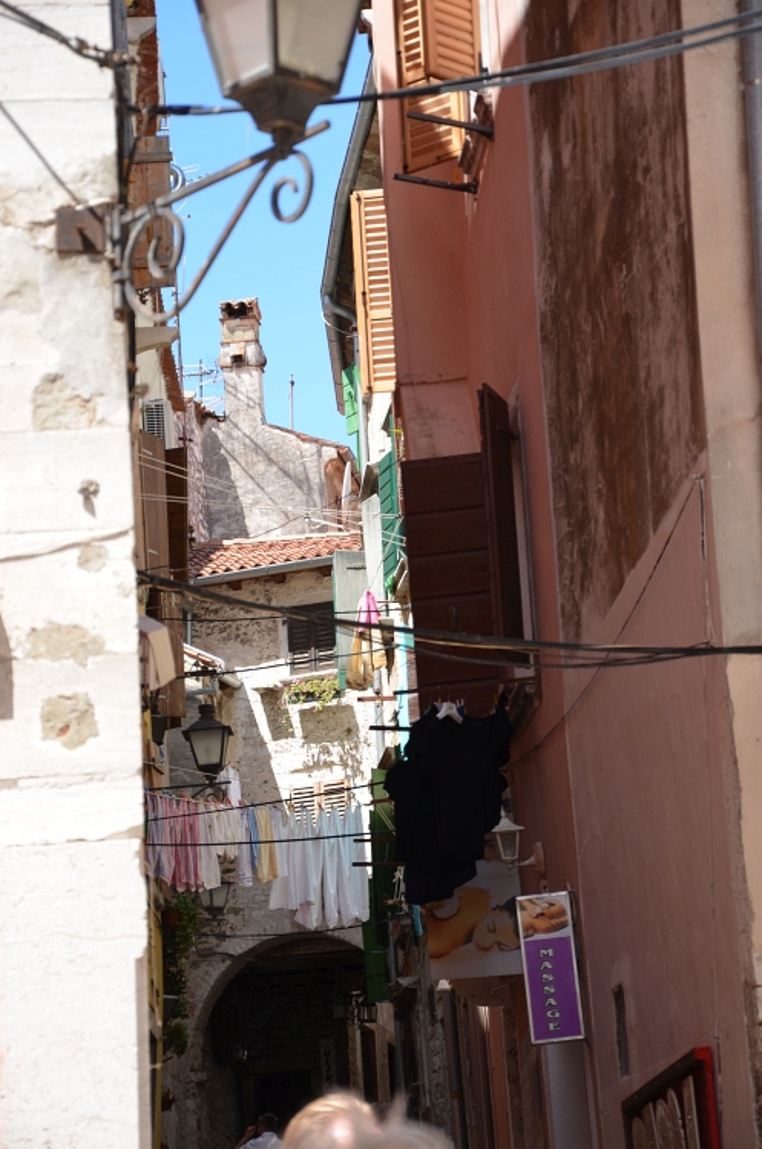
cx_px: 383
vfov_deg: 16.7
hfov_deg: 11.1
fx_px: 3918
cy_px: 571
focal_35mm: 123
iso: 125
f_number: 5.3
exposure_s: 1/200
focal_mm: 80
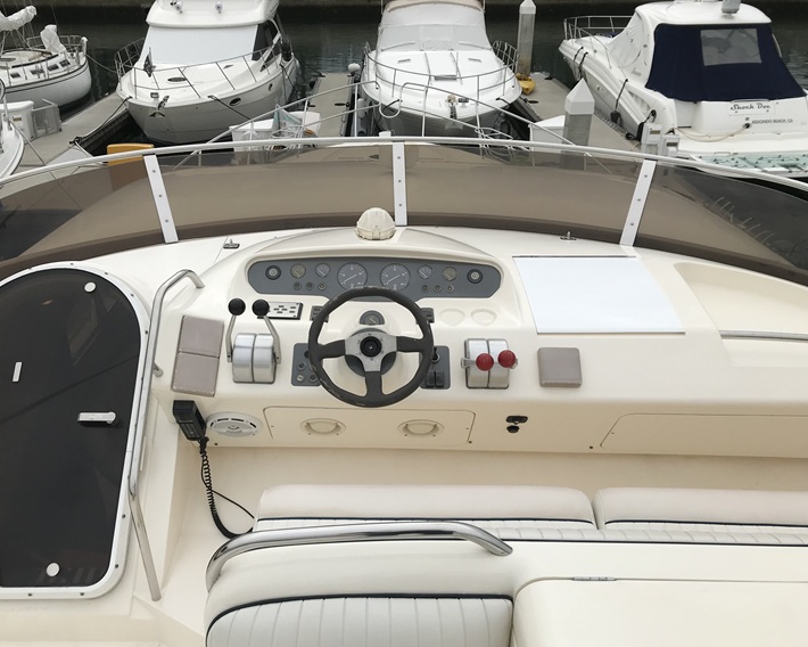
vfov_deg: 47.1
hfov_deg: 57.1
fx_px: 741
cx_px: 378
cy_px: 339
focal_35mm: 31
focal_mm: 3.99
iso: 20
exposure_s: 1/4000
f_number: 1.8
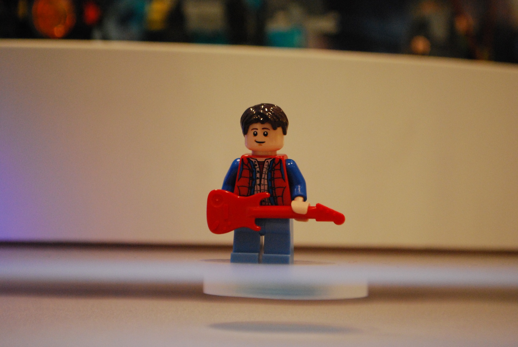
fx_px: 1189
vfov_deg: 16.6
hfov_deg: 24.6
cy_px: 174
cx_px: 259
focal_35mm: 82
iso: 1600
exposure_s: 1/30
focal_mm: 55
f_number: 5.6
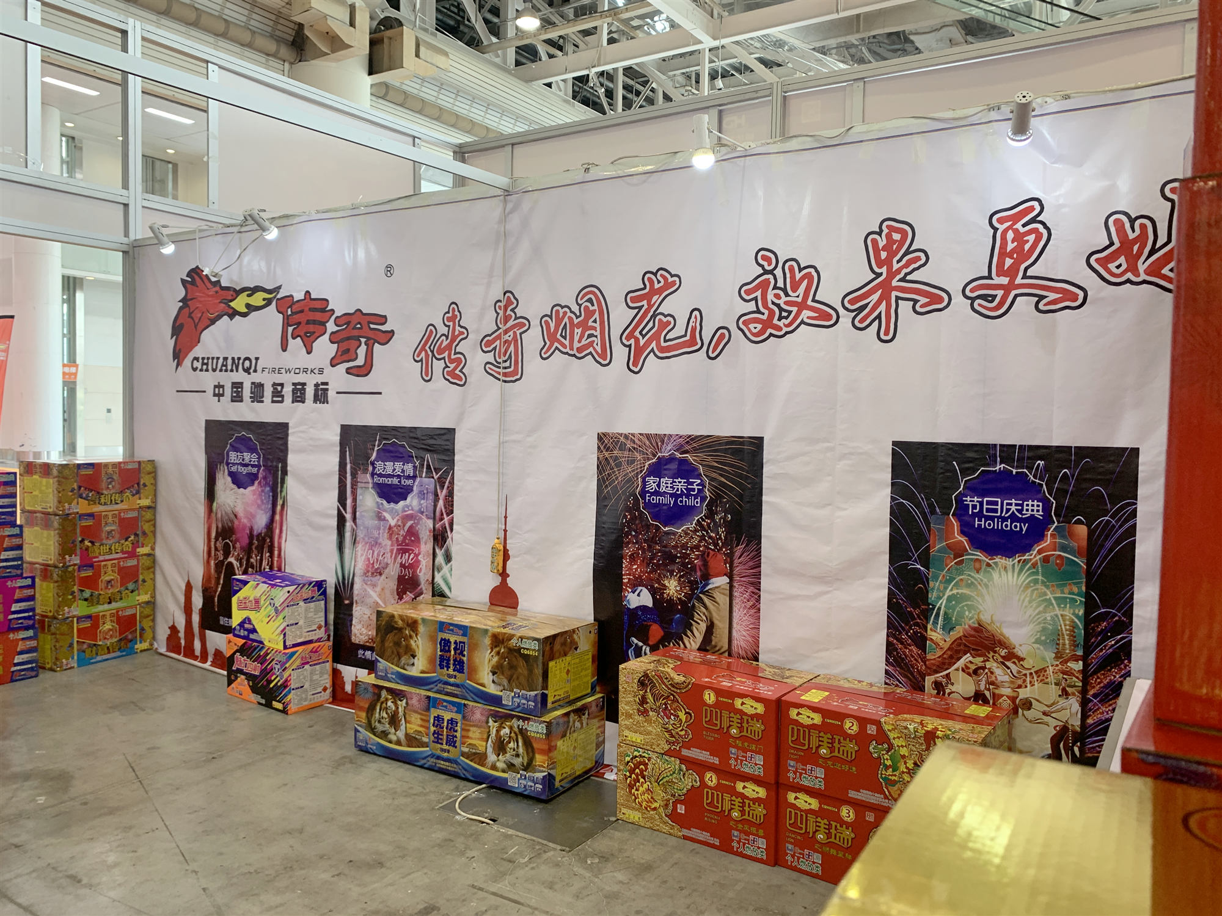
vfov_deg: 53.1
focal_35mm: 26
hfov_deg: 67.3
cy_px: 458
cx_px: 611
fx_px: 918
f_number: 1.8
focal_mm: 4.25
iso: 64
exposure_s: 1/50
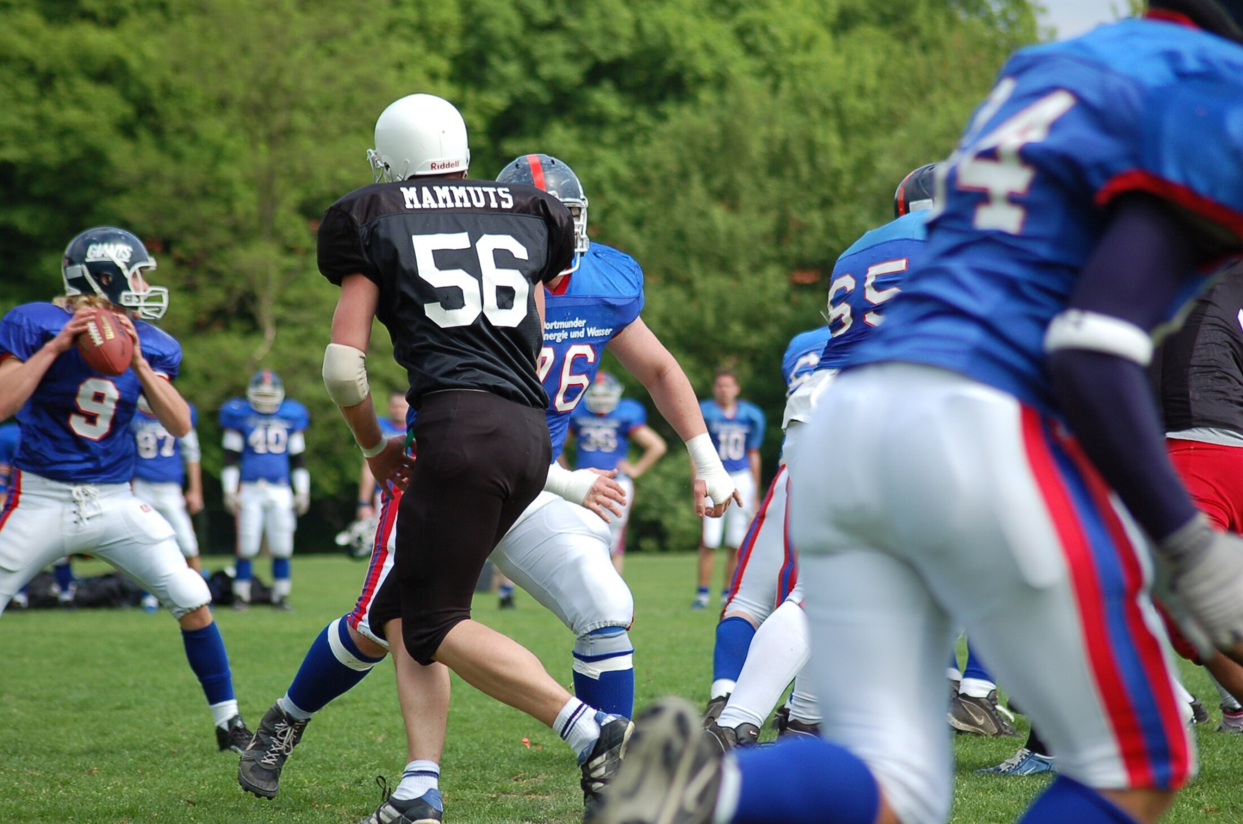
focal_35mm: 202
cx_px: 622
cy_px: 412
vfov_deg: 6.8
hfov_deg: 10.2
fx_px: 6979
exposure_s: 1/1000
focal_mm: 135
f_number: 4.5
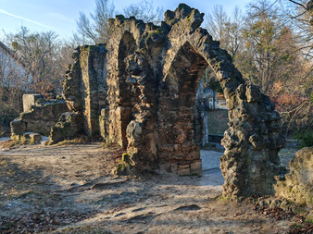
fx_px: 361
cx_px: 229
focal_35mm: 40
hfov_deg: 45.5
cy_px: 131
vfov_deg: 35.9
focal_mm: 7.62
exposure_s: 1/1200
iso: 50
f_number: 1.6
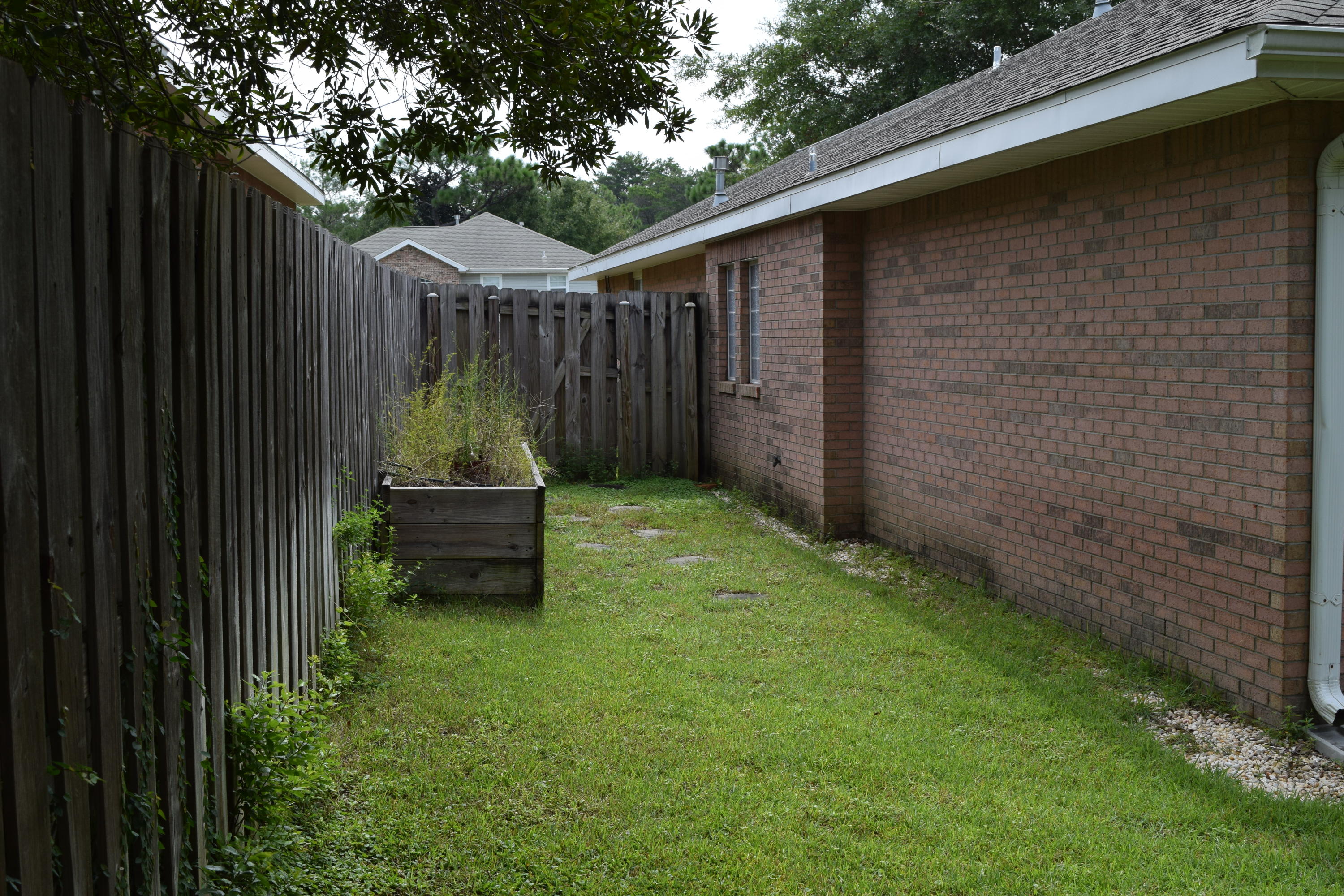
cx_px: 672
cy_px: 448
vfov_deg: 33.0
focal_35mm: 40
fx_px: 1512
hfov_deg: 47.9
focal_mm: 27
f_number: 9
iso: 200
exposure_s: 1/320
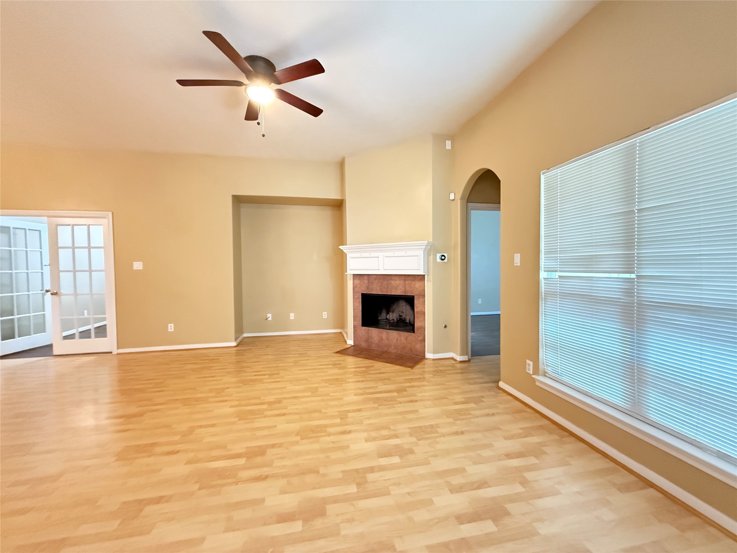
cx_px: 368
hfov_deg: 102.1
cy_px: 276
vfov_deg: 85.7
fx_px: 298
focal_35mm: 14
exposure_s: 1/30
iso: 1600
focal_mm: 2.22
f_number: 2.2
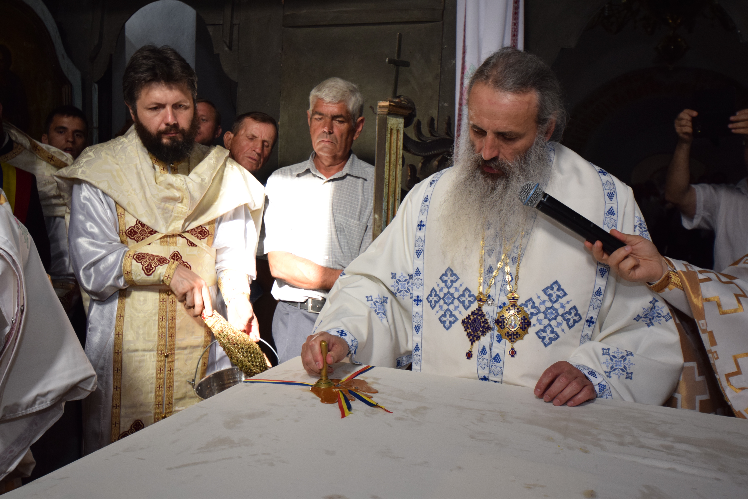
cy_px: 250
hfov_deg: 53.1
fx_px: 748
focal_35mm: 36
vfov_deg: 36.9
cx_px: 374
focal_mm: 24
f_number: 4.5
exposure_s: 1/100
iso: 500
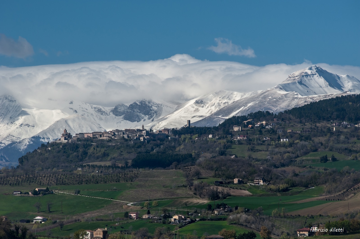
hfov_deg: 10.3
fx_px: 1998
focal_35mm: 200
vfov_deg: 6.9
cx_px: 180
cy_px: 120
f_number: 11
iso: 400
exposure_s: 1/1600
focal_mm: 200
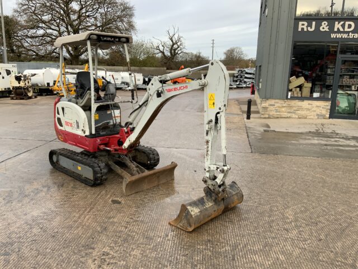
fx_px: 300
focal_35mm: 29
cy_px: 134
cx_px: 179
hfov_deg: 61.7
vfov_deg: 48.2
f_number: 1.8
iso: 16
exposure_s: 1/242
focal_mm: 3
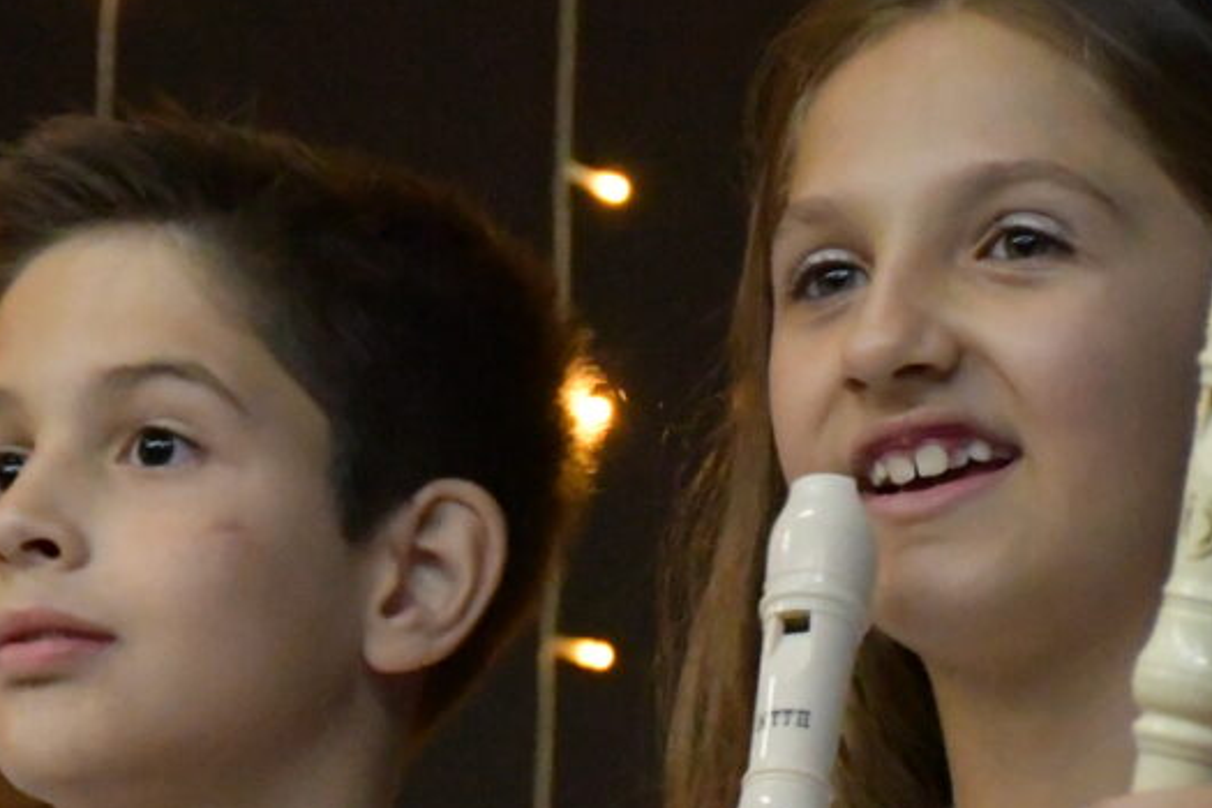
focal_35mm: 362
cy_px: 656
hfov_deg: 5.7
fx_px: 12186
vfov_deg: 3.8
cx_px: 349
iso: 9000
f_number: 5
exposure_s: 1/125
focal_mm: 66
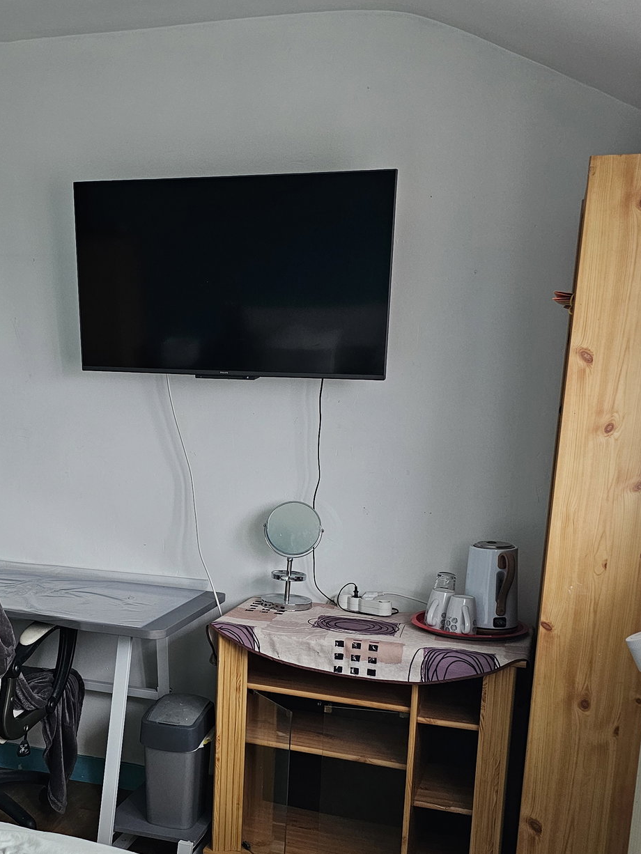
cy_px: 585
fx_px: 987
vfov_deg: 45.9
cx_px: 153
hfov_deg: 35.1
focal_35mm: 40
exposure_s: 1/120
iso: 320
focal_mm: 6.3
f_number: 1.7
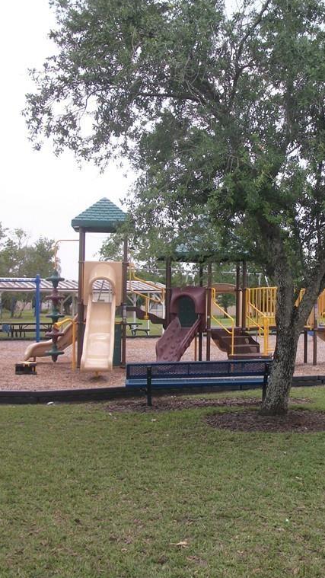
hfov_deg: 25.0
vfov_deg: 43.7
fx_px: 720
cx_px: 256
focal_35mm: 47
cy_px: 287
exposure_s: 1/60
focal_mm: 5.7
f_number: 8.8
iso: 80
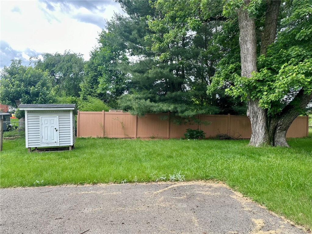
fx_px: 216
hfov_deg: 71.6
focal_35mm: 24
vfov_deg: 56.8
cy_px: 117
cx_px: 156
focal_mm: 6.86
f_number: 1.78
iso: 80
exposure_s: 1/650
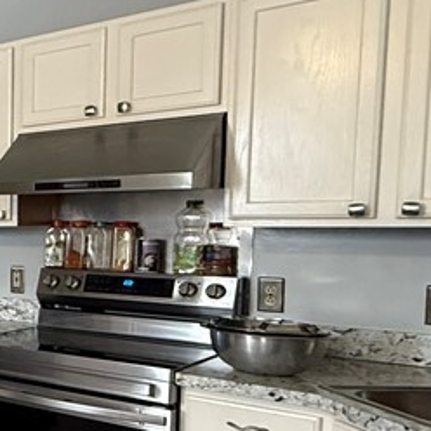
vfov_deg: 33.2
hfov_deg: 25.0
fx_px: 718
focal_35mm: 51
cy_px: 280
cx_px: -226
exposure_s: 1/60
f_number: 2.2
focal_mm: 2.22
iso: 640
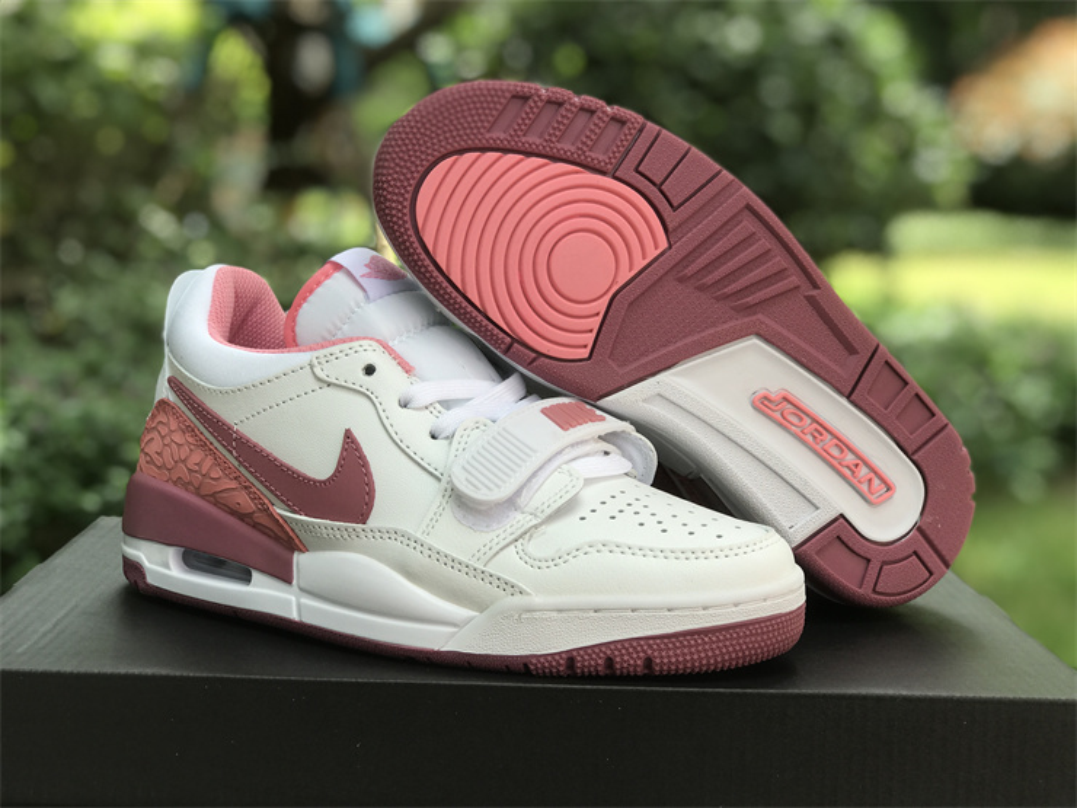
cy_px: 404
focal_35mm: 57
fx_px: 1773
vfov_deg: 25.7
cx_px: 538
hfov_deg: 33.8
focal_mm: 6.6
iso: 20
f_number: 2.8
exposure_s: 1/137
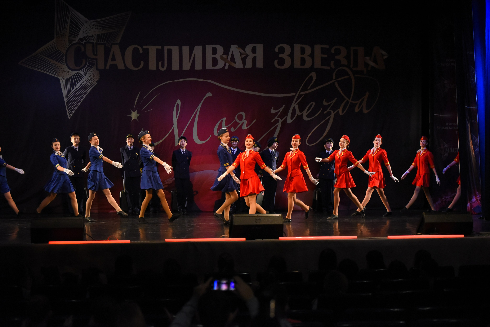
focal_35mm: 70
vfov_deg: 19.5
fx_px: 953
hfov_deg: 28.8
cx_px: 245
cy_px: 164
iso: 5000
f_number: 3.2
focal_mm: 70
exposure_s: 1/800
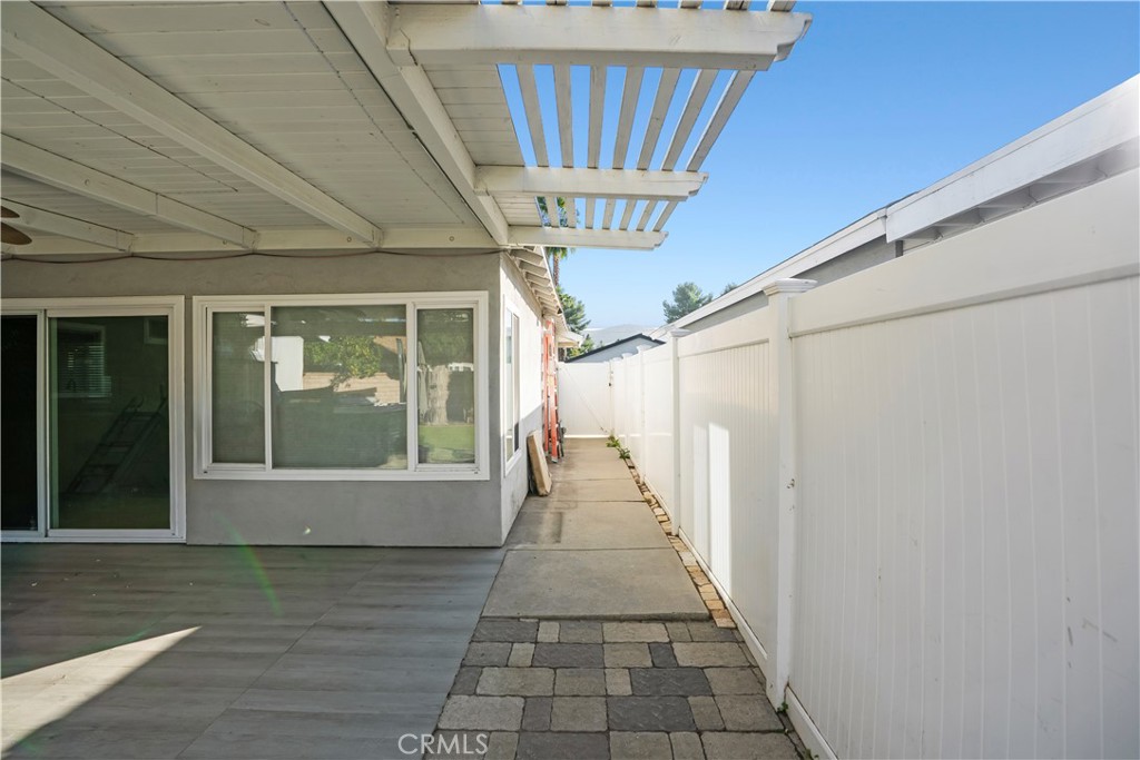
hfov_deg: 96.7
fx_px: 507
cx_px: 570
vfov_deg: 73.8
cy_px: 380
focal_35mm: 16
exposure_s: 1/320
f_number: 6.3
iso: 200
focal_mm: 16
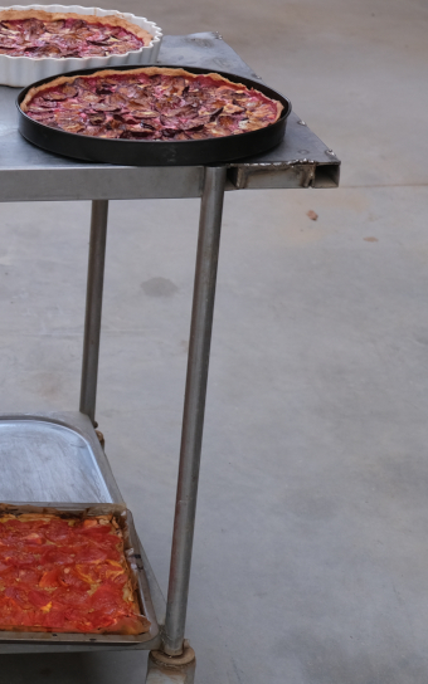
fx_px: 1680
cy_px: 309
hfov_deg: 13.7
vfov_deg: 23.0
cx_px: -206
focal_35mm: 90
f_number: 3.2
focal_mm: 26.5
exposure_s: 1/60
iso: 250
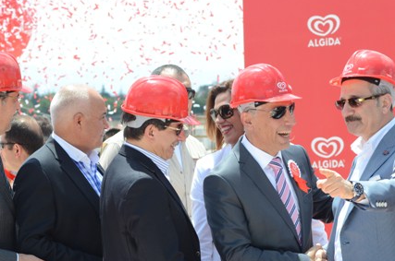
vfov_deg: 7.6
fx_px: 1971
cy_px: 95
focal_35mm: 180
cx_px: 251
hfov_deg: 11.4
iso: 400
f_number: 6.3
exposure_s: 1/640
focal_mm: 80
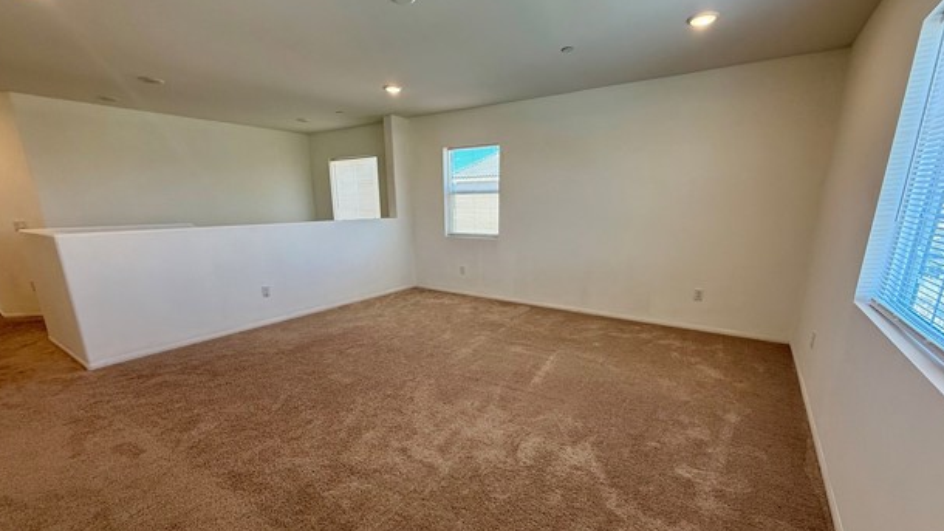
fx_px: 400
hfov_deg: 99.4
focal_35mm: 16
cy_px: 303
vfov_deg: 66.7
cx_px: 484
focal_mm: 2.22
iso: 125
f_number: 2.2
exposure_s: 1/120
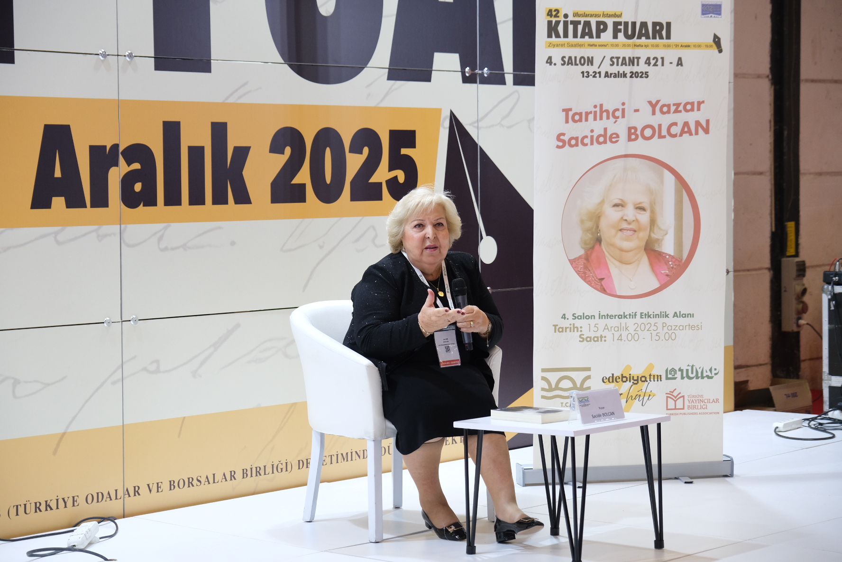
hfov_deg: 25.4
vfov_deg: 17.1
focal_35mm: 80
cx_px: 421
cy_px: 281
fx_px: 1871
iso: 1000
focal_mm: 53.3
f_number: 2.8
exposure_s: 1/125
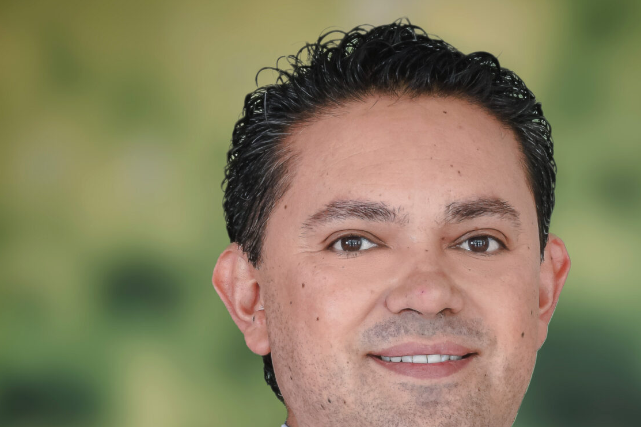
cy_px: 472
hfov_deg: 9.6
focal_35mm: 214
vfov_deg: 6.4
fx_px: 3810
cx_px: 398
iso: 1250
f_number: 6.3
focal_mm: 62
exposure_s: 1/160
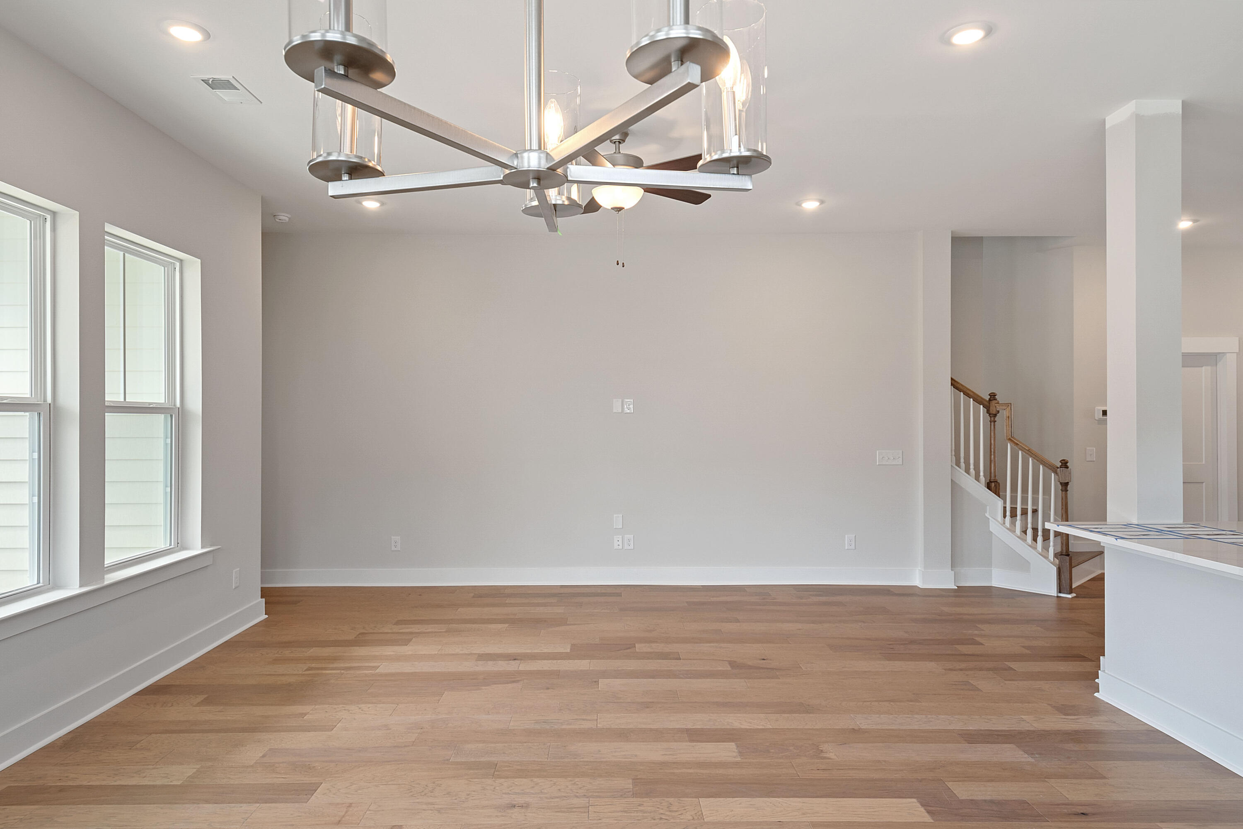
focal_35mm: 21
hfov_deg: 81.2
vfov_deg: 59.5
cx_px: 622
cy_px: 414
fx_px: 725
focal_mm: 14
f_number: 8
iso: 100
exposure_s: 1/3
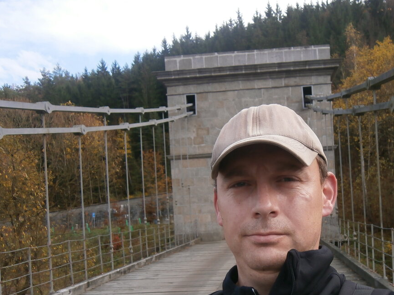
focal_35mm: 36
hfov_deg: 50.9
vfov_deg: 39.1
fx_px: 410
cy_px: 203
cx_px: 244
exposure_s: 1/400
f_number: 2.8
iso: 80
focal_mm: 4.7
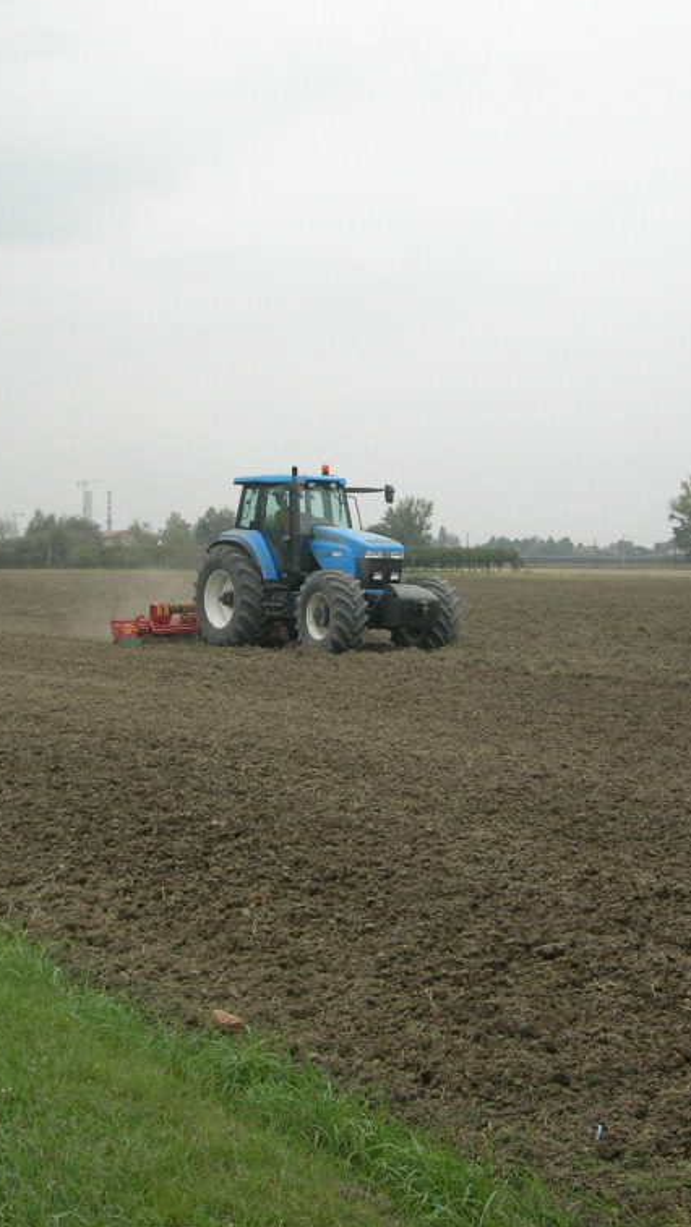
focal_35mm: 56
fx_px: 1824
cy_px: 608
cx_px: 339
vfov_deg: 37.2
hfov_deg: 21.5
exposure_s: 1/261
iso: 100
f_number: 2.8
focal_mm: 7.8
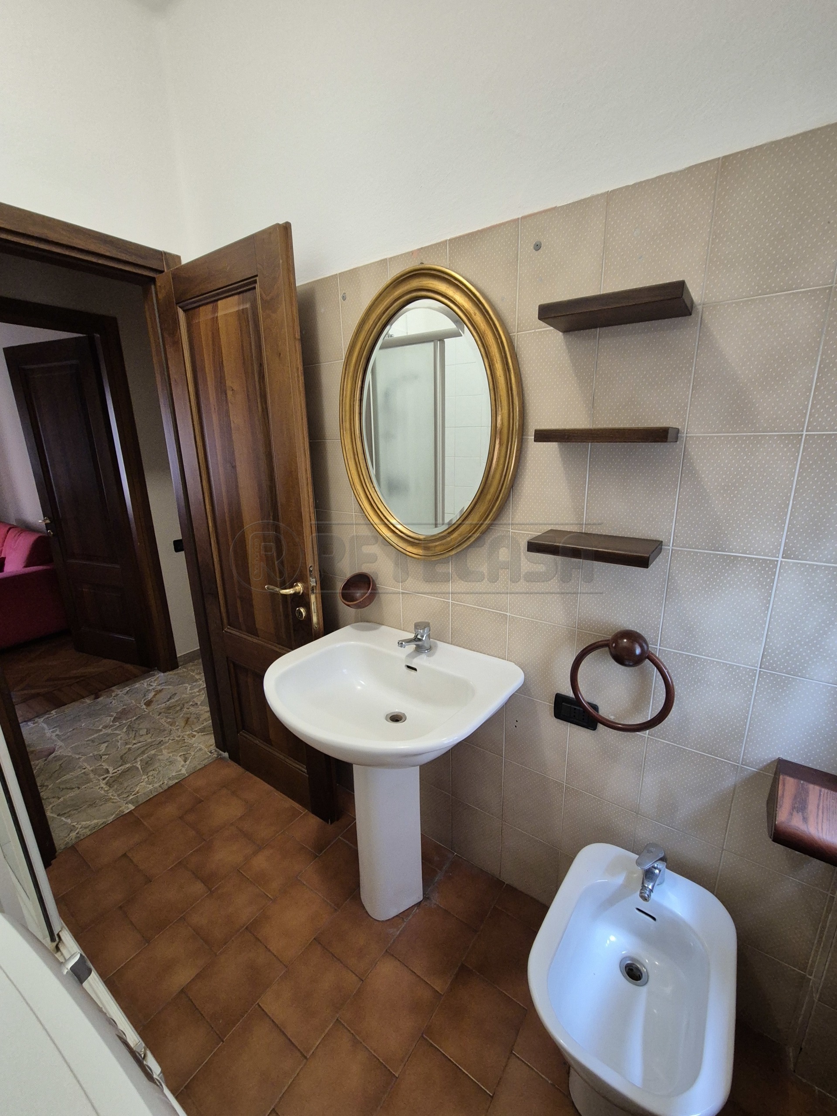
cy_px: 558
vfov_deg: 106.2
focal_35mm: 13
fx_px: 419
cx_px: 418
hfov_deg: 89.9
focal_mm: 2.2
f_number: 2.2
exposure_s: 1/50
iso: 500
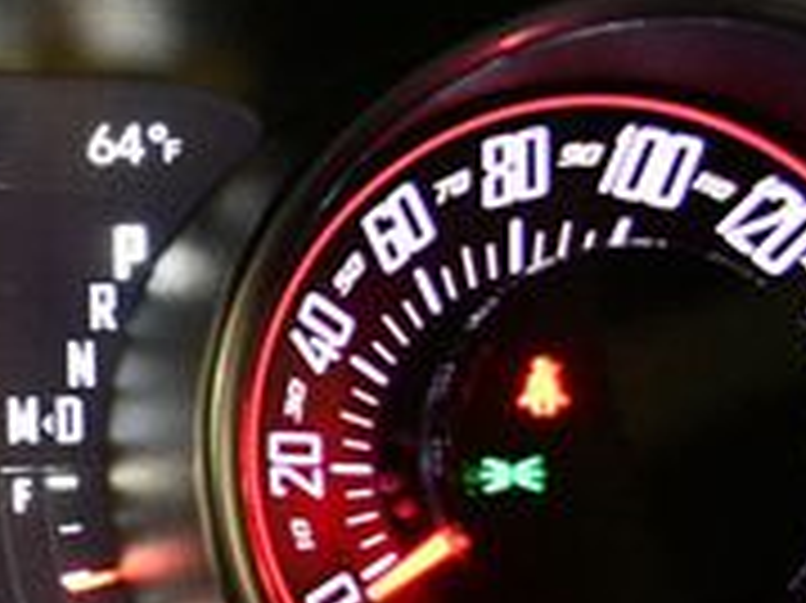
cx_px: -365
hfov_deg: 17.4
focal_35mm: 103
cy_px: 540
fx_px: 2397
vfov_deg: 14.2
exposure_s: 1/60
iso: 4000
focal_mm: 20
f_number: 3.8
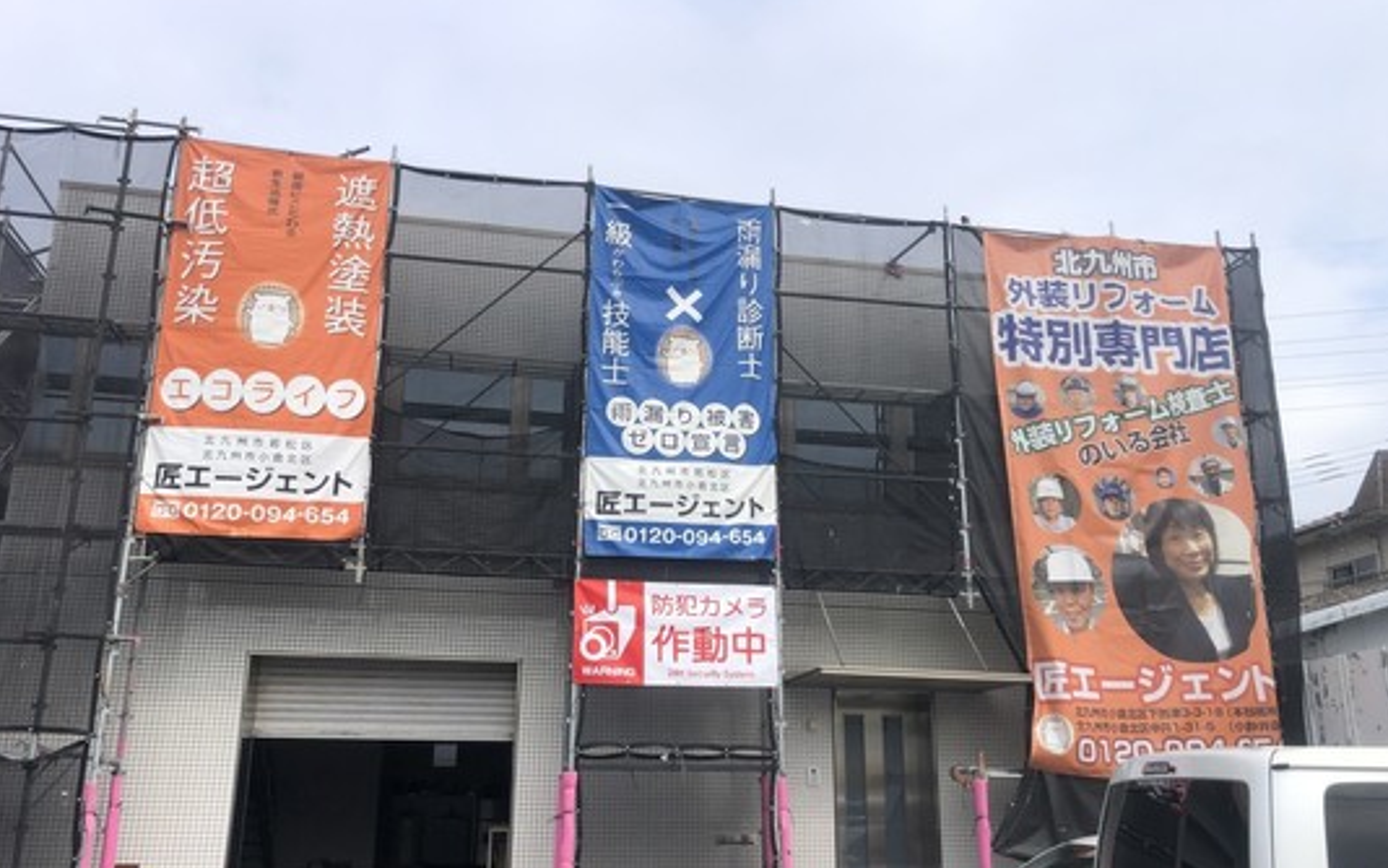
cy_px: 511
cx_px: 694
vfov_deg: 41.7
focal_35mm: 30
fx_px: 1135
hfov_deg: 62.9
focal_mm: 4
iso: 20
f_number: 1.8
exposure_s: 1/1779
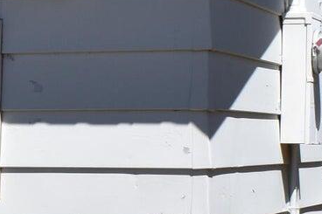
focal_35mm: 176
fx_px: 1573
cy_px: 241
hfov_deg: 11.0
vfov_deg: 7.7
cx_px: -232
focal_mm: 18
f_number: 11
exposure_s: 1/500
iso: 200
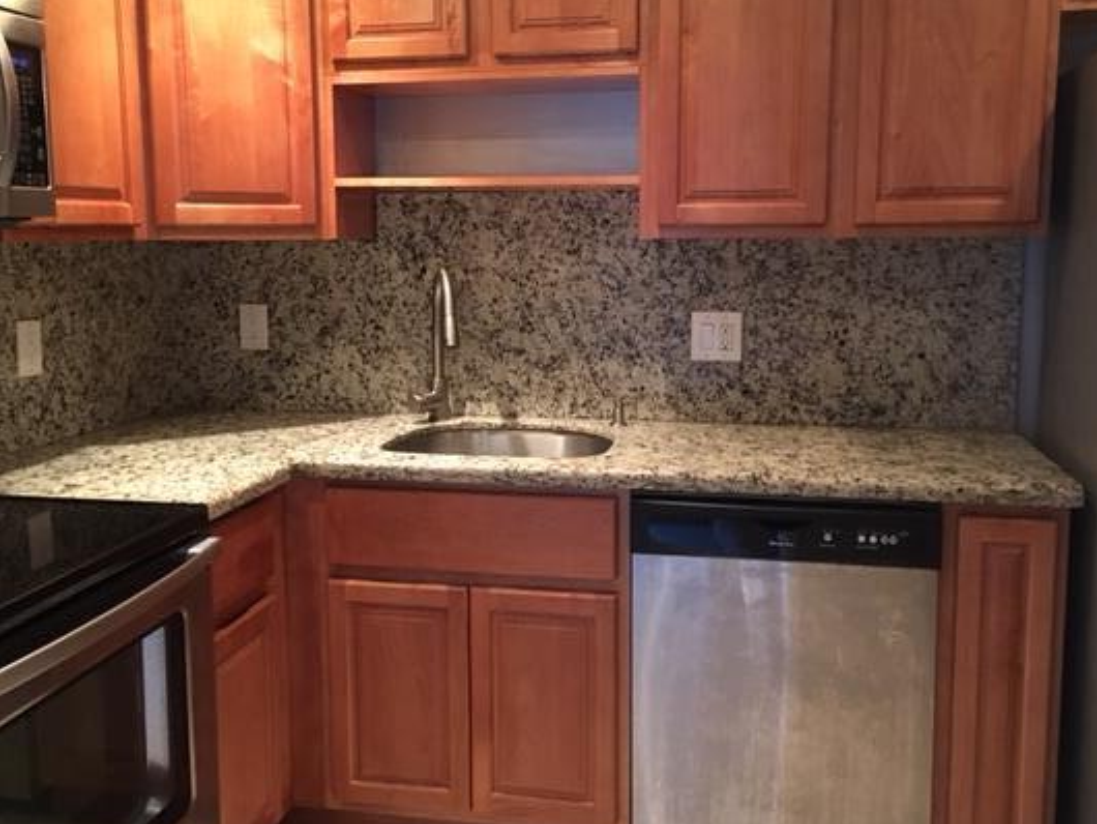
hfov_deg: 52.6
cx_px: 528
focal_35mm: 35
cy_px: 381
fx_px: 1110
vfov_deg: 40.7
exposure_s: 1/4
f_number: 2.2
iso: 50
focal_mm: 4.15
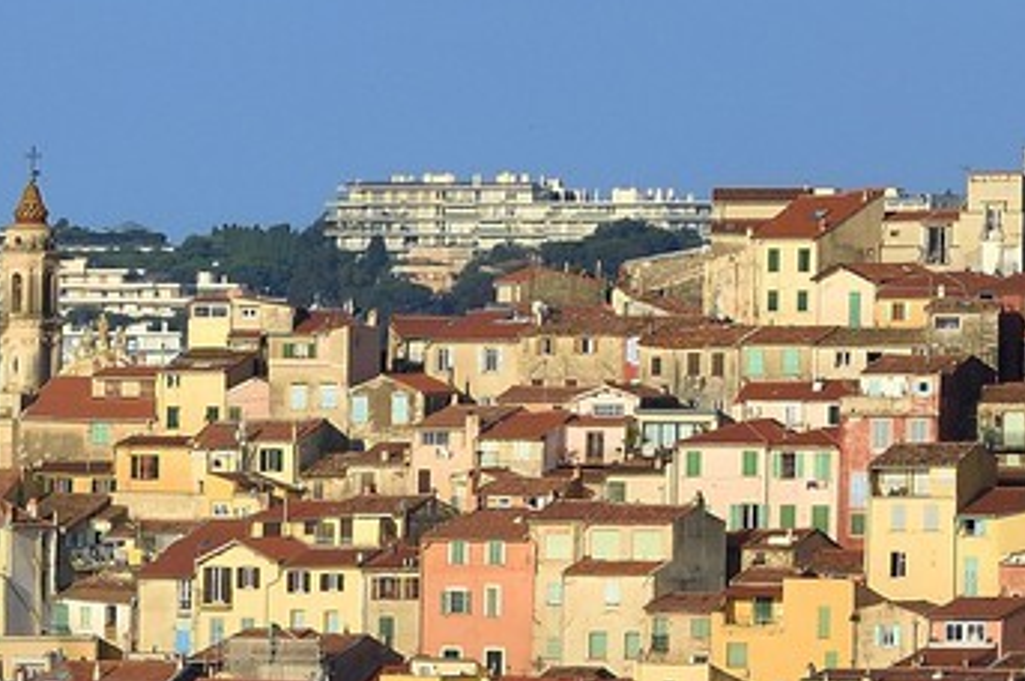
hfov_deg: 2.4
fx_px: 24548
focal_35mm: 863
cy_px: 1084
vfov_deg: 1.6
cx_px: -1097
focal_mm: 185
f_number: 13
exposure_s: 1/250
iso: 200
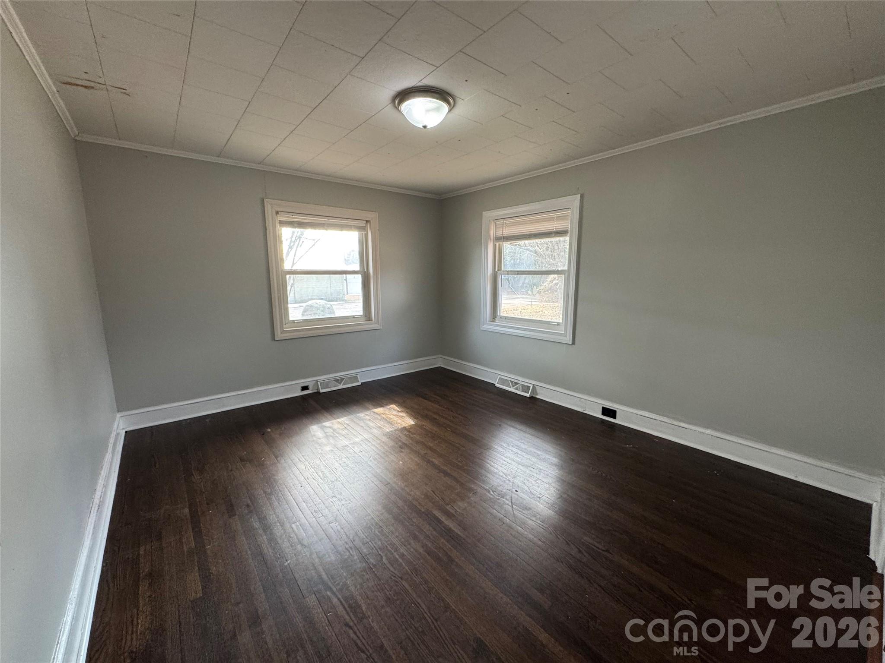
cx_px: 442
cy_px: 332
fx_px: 358
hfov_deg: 102.1
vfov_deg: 85.7
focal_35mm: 14
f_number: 2.2
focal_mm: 2.22
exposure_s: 1/120
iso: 200
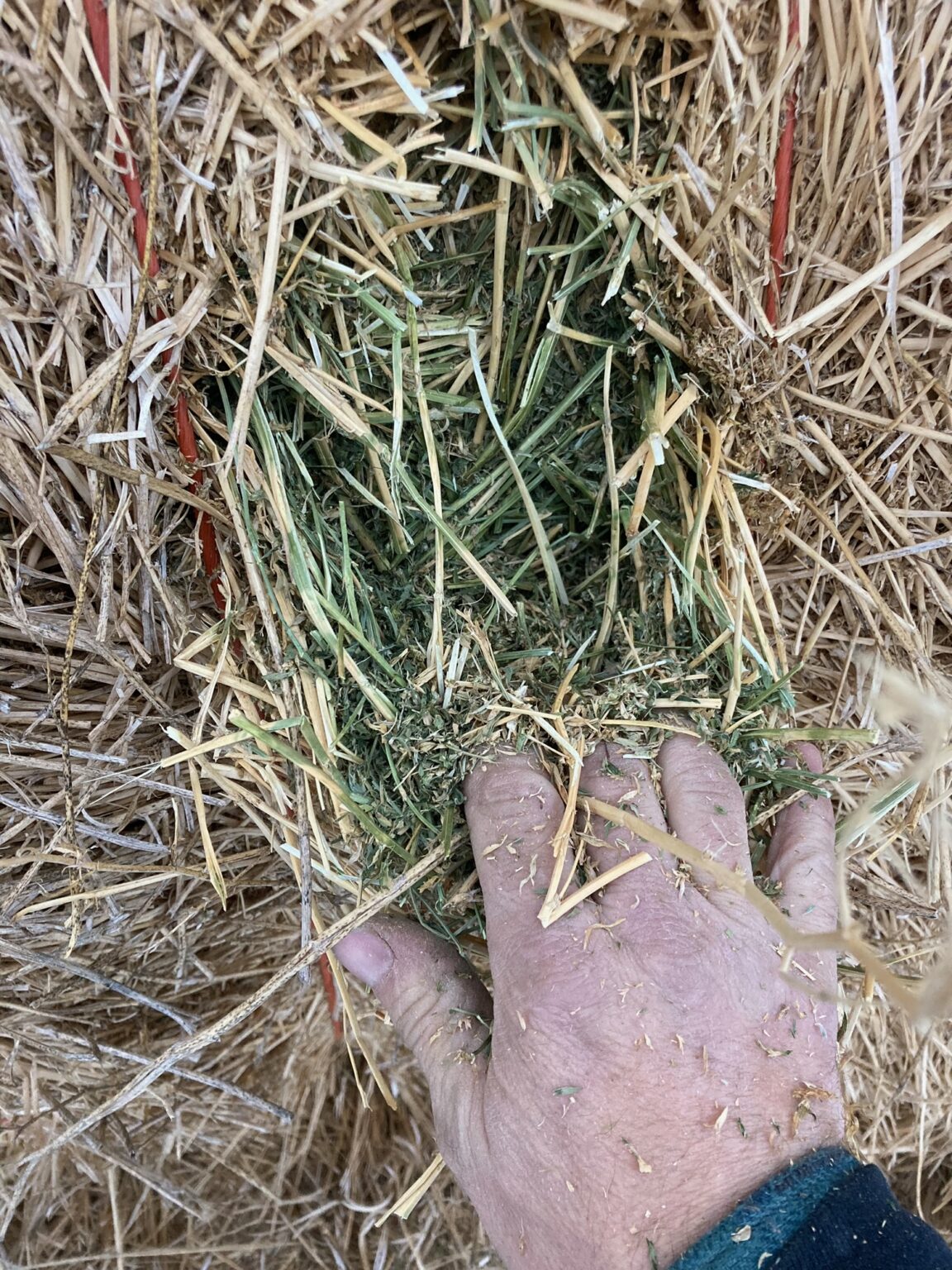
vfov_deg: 63.4
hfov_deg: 49.7
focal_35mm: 28
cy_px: 635
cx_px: 476
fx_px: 1027
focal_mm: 3.99
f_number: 1.8
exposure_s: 1/60
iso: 200
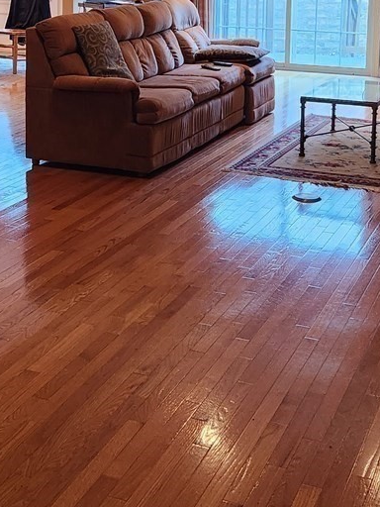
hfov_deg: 21.0
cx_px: 67
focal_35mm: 69
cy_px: 48
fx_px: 1010
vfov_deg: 27.1
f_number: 1.8
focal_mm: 5.4
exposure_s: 1/120
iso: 500
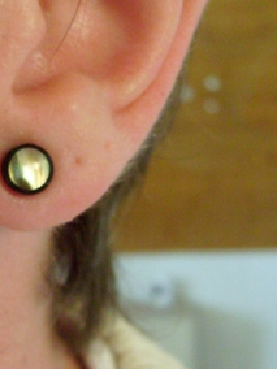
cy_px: 197
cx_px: 56
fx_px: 843
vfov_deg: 24.7
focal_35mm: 79
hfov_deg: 18.5
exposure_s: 1/30
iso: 200
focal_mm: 5.8
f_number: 2.8
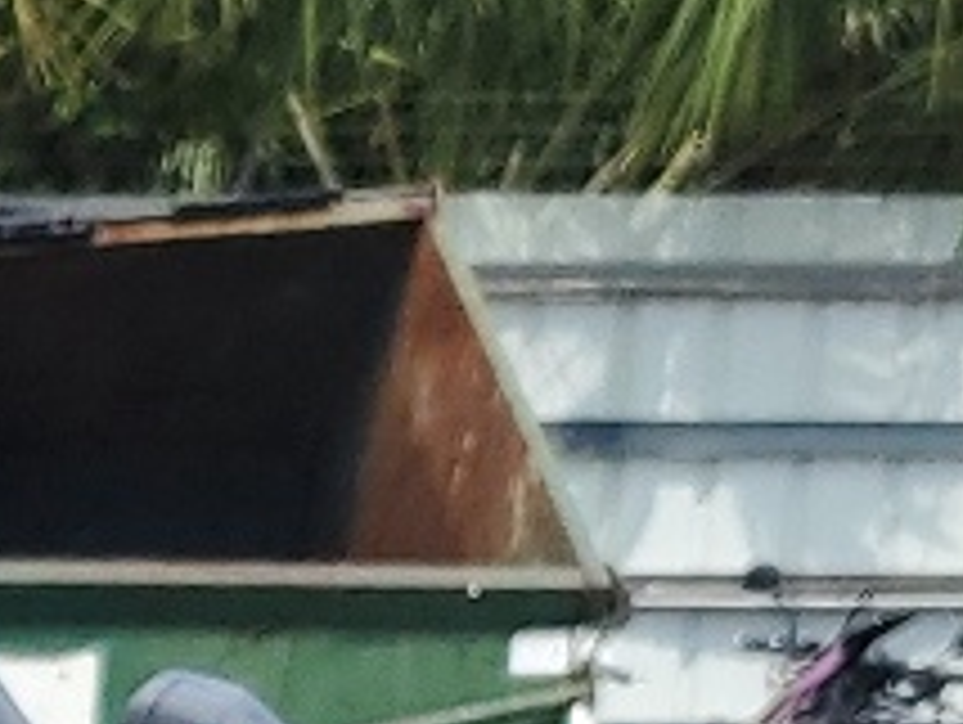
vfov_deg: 6.8
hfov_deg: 9.2
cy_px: 2253
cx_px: -1328
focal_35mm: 194
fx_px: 5403
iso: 50
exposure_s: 1/2500
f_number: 1.5
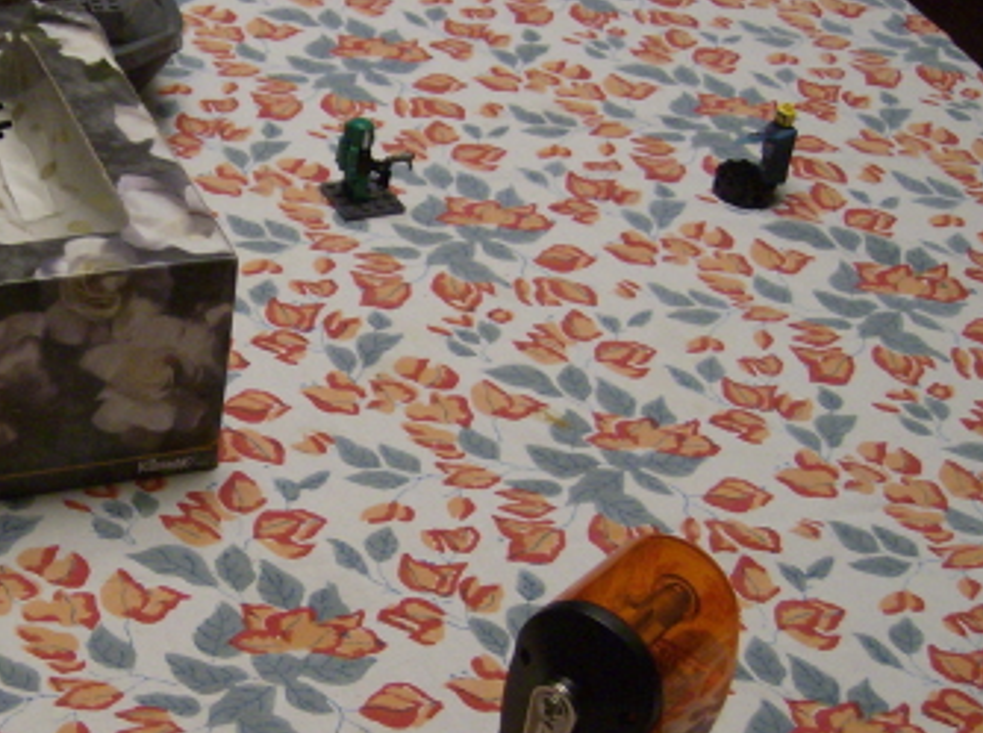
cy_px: 331
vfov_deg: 21.2
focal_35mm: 69
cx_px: 106
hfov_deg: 27.3
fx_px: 1955
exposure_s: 1/16.7
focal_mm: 6
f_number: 2.8
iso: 200
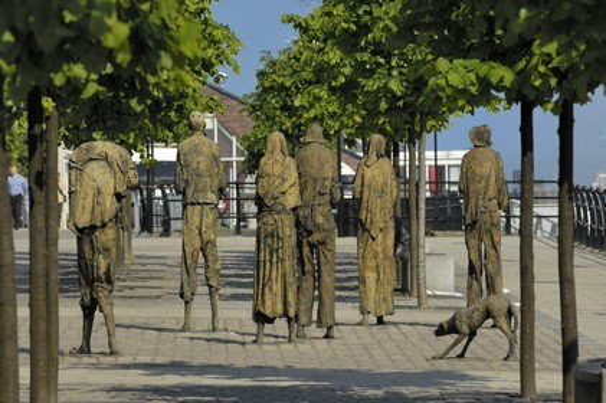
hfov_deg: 6.9
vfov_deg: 4.6
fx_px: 5046
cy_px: 202
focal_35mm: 300
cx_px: 303
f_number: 6.7
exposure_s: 1/400
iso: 100
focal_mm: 200
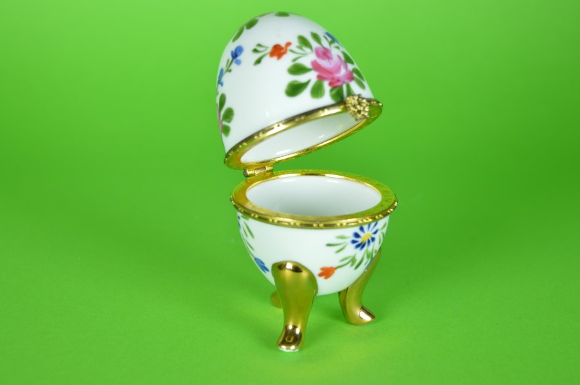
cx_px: 291
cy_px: 191
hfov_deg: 36.3
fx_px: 885
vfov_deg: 24.6
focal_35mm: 55
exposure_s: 1/125
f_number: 6.3
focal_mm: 36
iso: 100
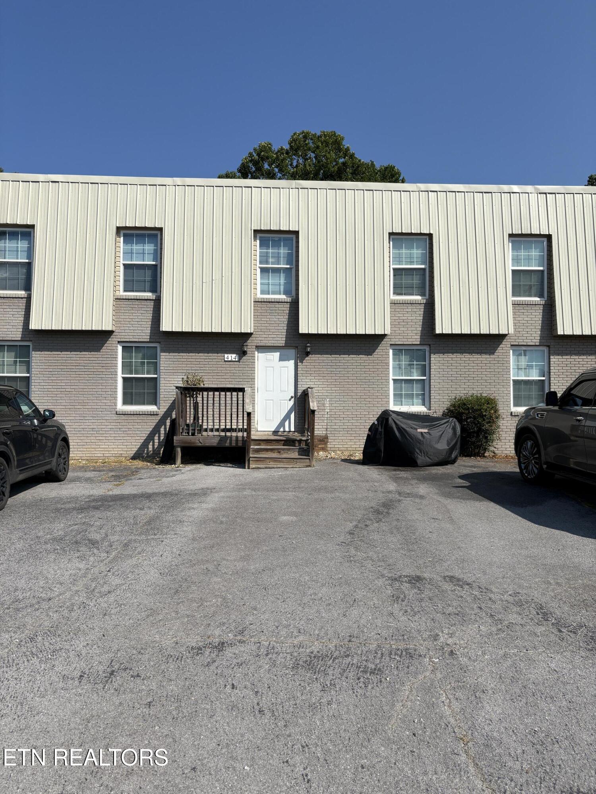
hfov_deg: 53.1
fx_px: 597
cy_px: 397
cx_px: 298
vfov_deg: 67.3
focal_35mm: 26
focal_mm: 5.96
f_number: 1.6
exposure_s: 1/6329
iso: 50
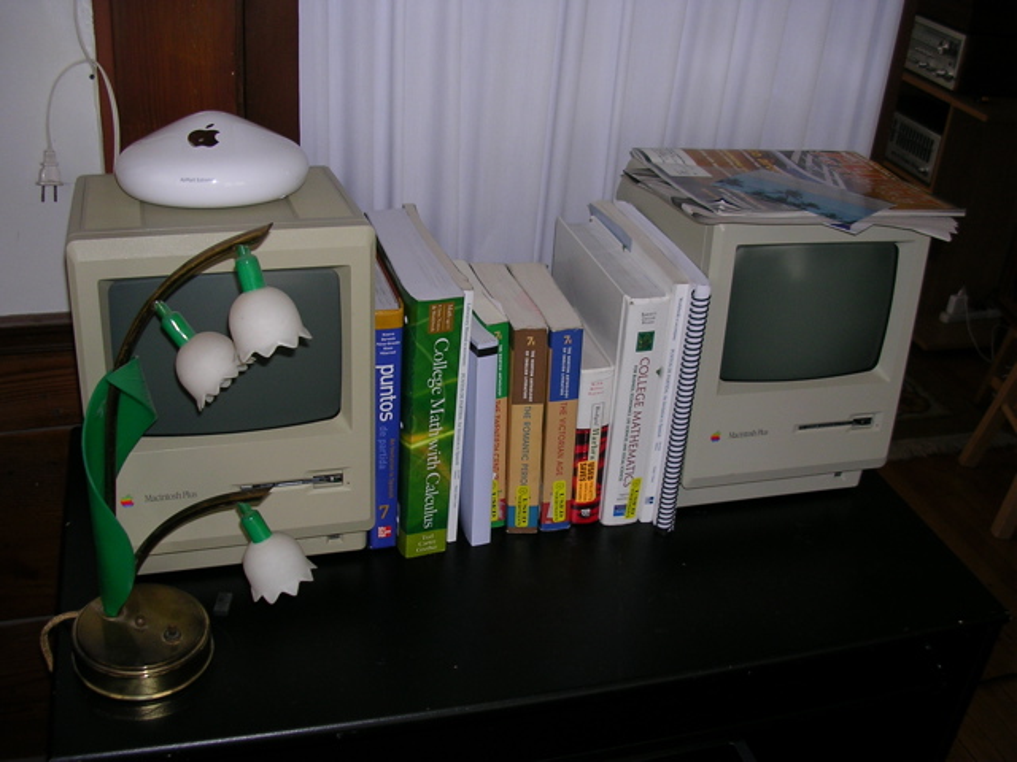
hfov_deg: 49.0
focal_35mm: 38
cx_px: 508
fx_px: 1116
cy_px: 381
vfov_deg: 37.7
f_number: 2.8
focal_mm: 5.8
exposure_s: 1/60.1
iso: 50
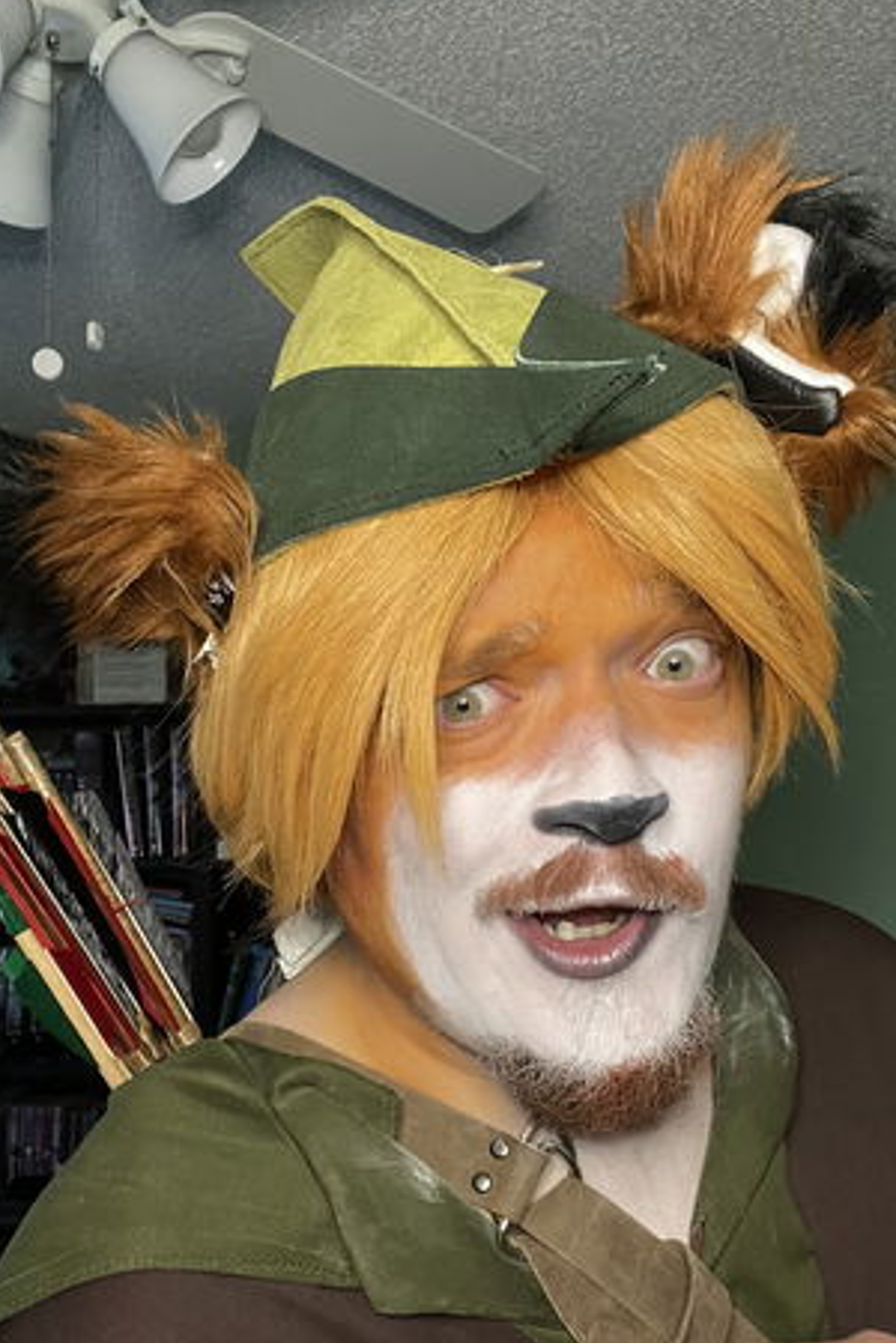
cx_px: 490
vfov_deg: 51.7
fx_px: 1381
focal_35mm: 37
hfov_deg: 35.9
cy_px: 757
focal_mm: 2.71
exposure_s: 1/60
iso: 200
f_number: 2.2
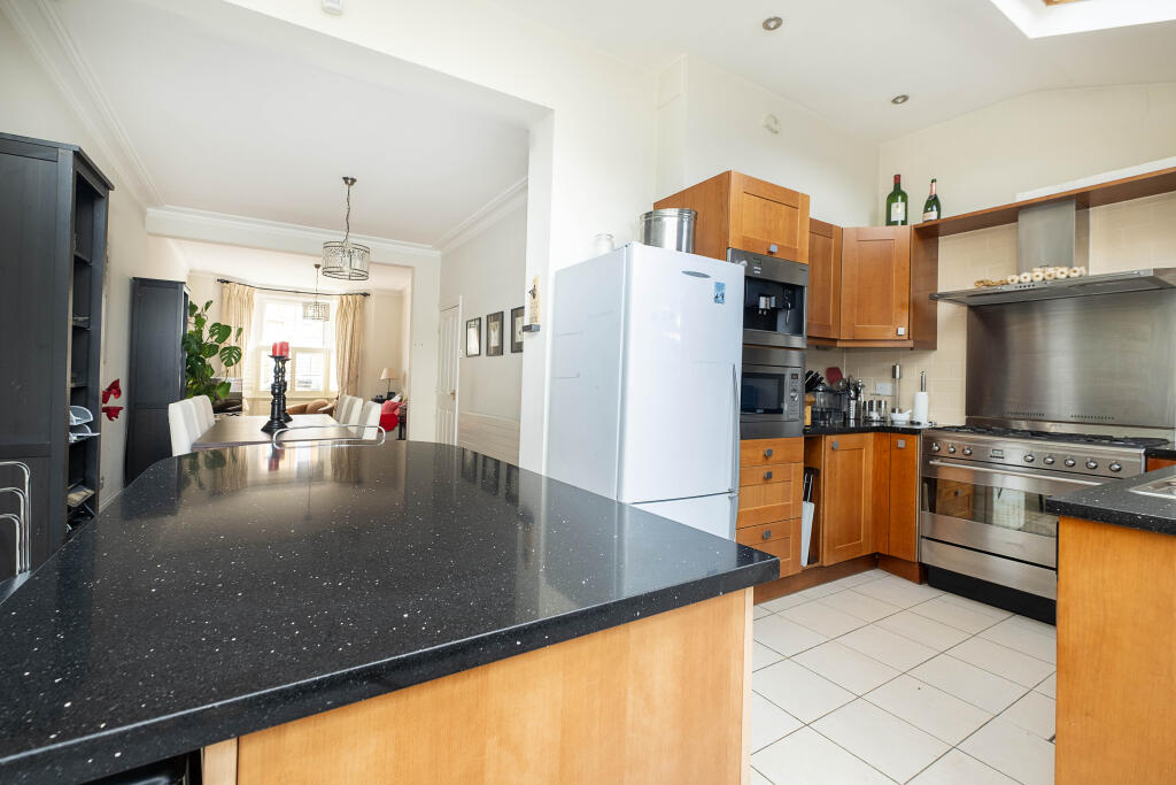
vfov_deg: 77.3
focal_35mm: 15
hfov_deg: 100.4
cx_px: 588
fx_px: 490
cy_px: 392
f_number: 6.4
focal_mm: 10
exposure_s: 1/13
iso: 250
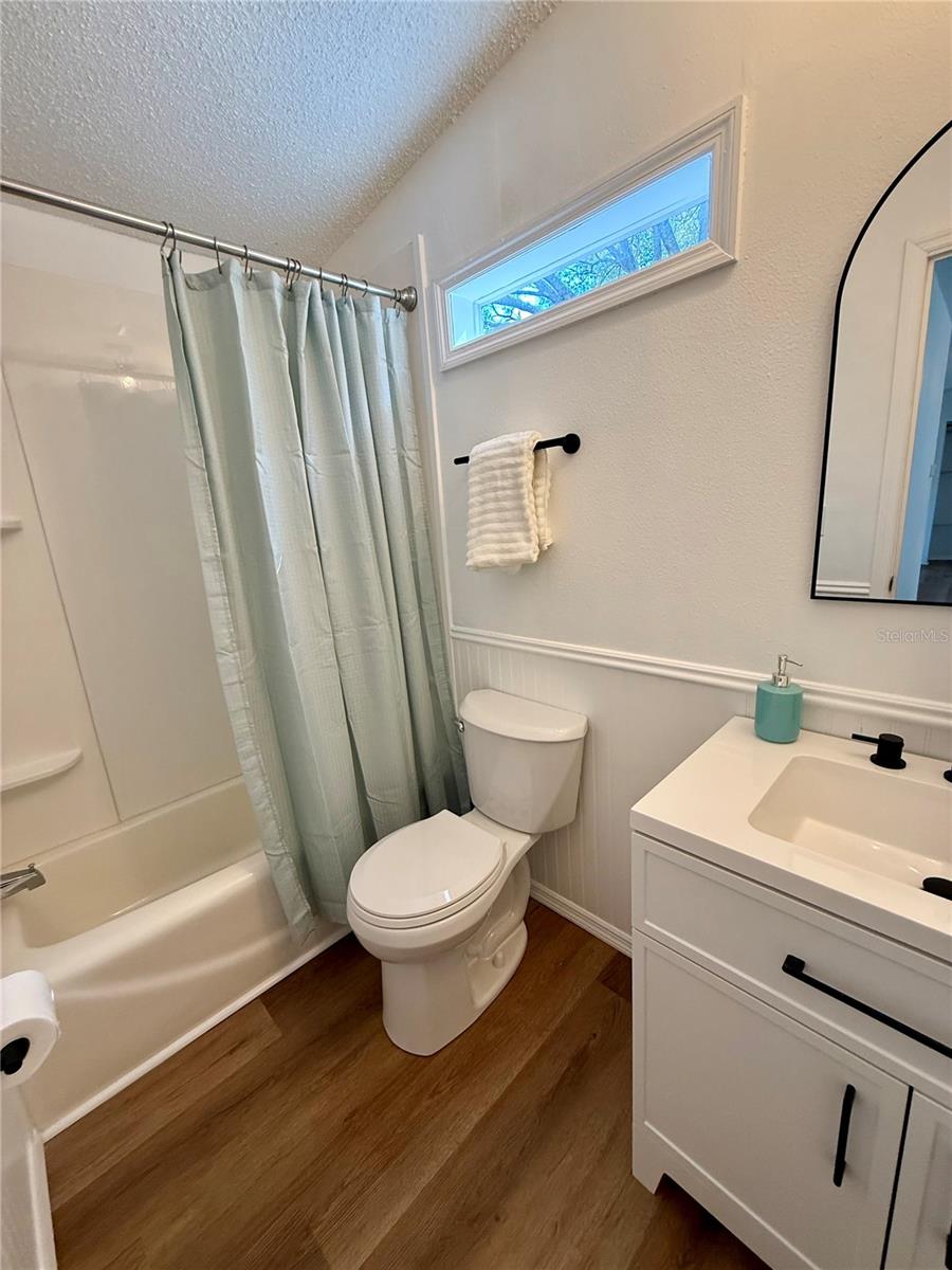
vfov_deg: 102.1
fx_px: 513
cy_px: 635
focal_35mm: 14
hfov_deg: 85.7
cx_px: 476
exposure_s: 1/120
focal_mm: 2.22
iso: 200
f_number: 2.2
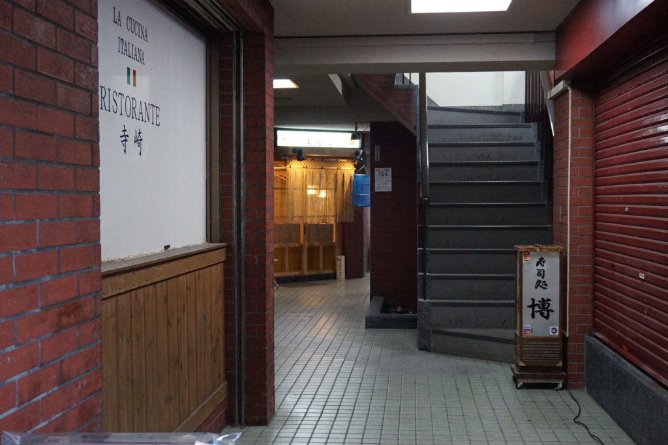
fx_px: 835
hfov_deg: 43.6
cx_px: 334
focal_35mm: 45
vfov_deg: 29.9
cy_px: 222
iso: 3200
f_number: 5
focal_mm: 30
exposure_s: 1/50
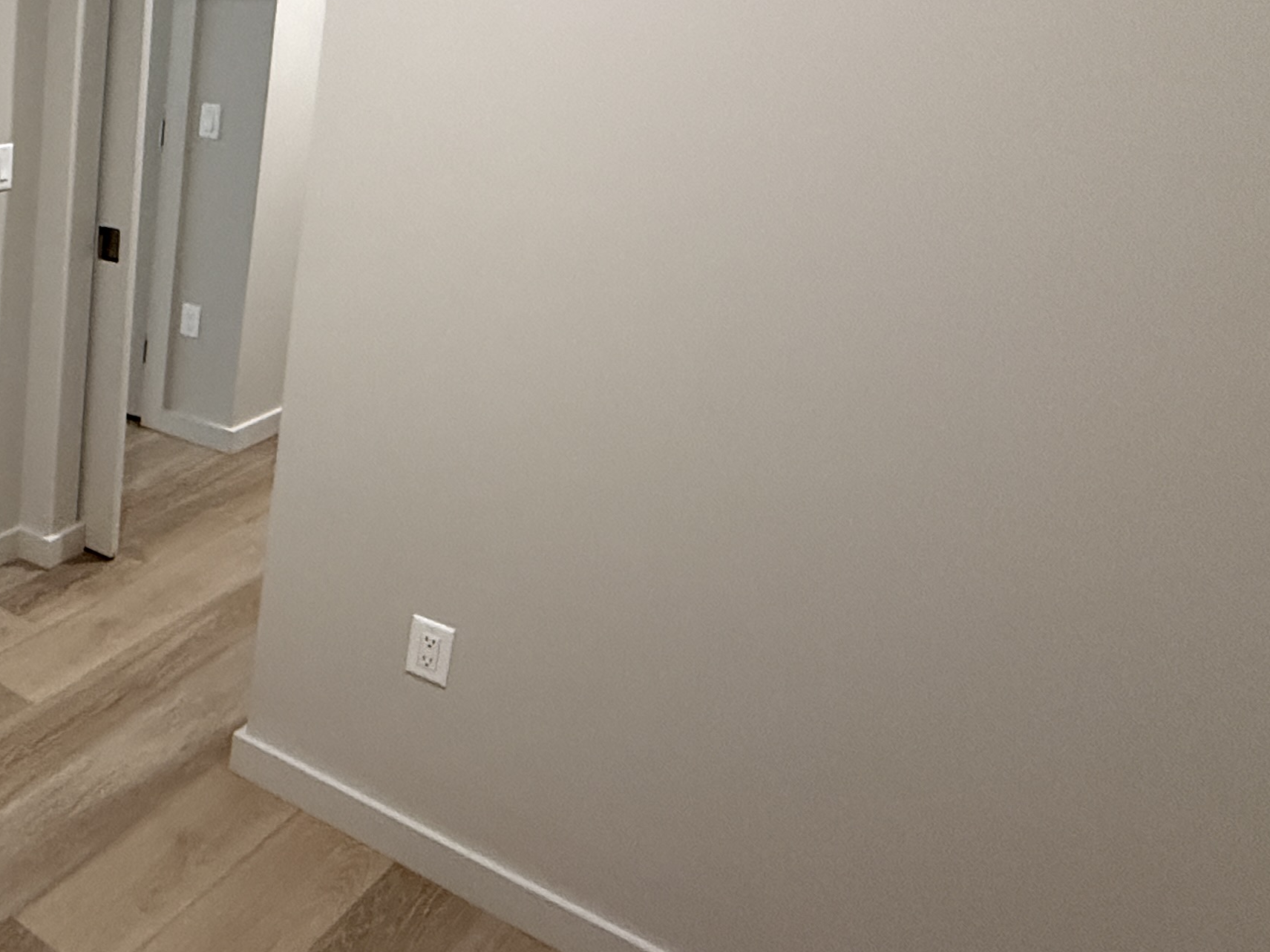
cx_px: -148
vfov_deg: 42.2
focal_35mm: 33
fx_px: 1211
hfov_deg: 42.5
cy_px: 301
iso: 800
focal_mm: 2.22
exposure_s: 1/60
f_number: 2.2
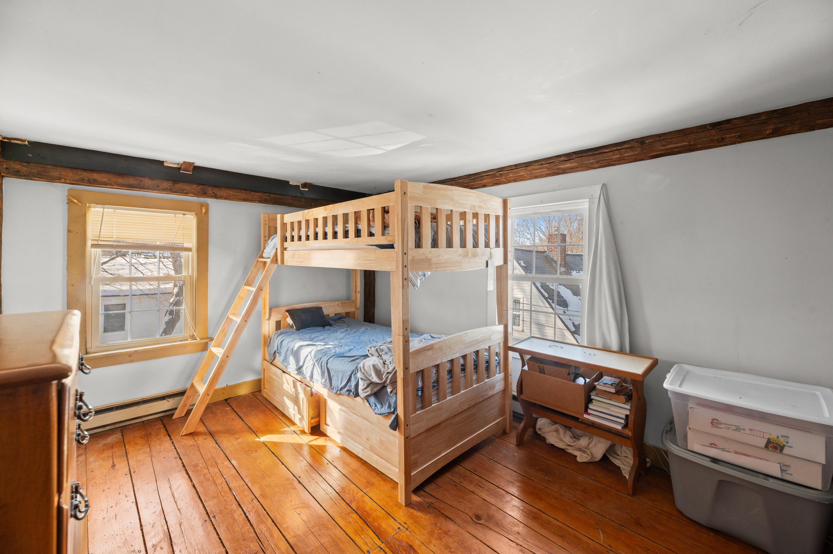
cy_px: 277
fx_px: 324
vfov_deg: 81.1
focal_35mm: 14
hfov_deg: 104.3
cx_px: 416
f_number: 8
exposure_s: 1/13
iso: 800
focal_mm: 14
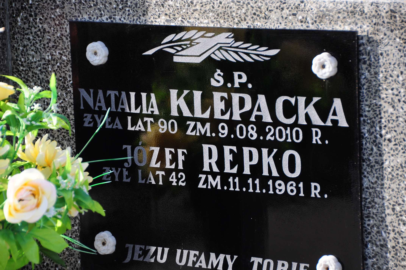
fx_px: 2196
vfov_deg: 7.0
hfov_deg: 10.6
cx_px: 203
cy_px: 135
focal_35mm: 195
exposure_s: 1/200
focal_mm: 130
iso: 200
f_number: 7.1
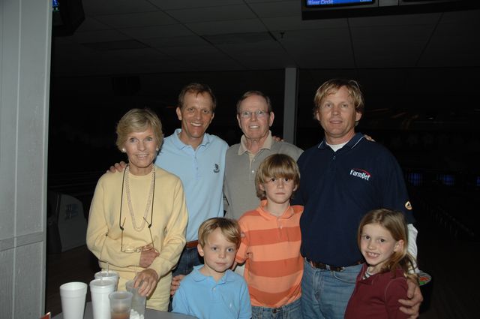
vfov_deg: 43.5
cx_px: 240
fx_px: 399
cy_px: 160
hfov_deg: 62.0
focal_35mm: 30
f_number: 3.5
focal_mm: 20
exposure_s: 1/125
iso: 200
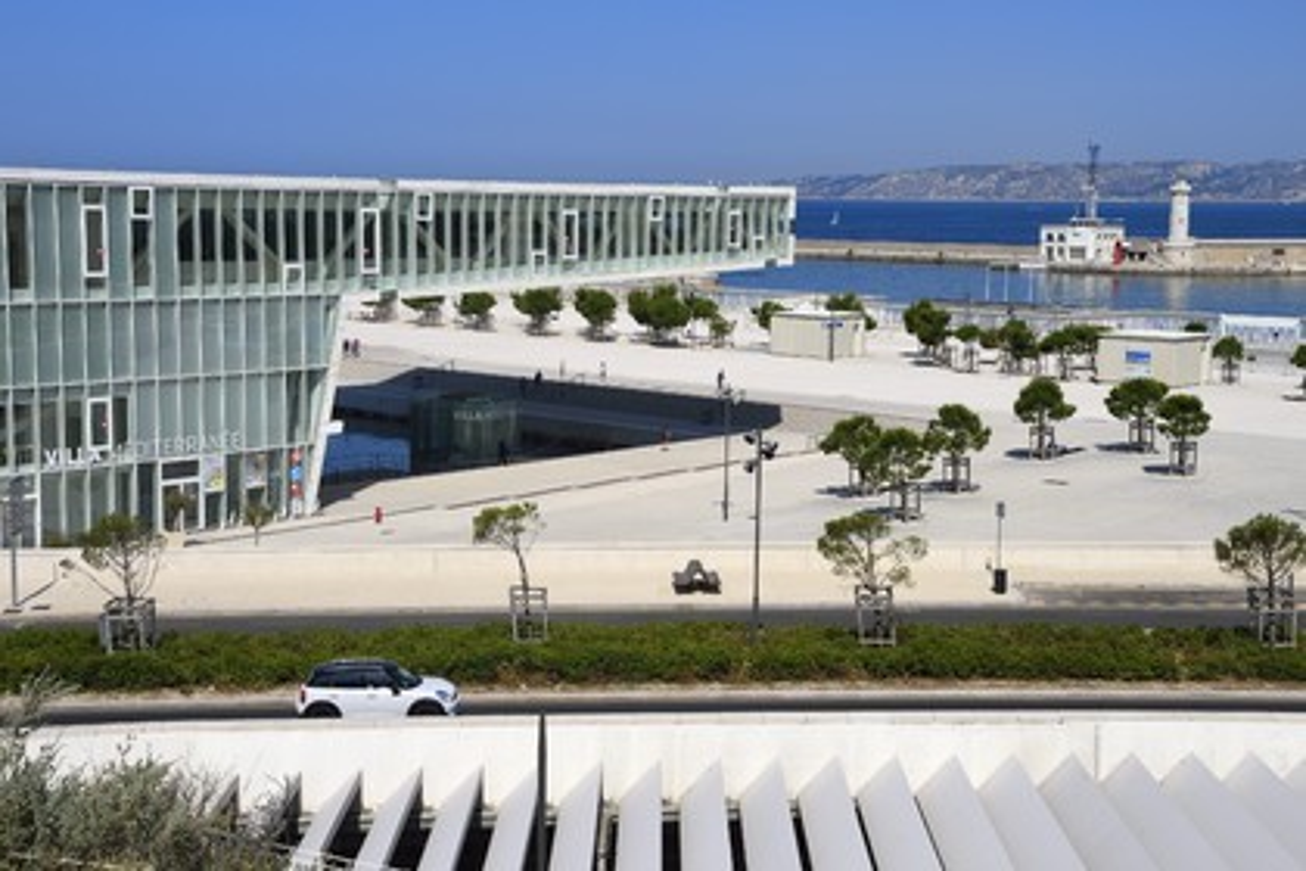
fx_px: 1814
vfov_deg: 27.0
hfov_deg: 39.6
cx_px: 653
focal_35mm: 50
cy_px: 436
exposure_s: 1/320
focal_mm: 50
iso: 200
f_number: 16
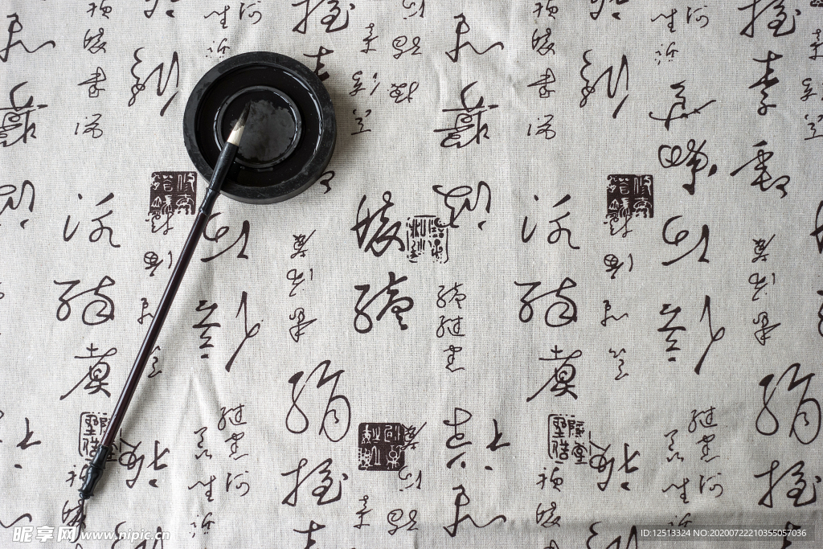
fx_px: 1120
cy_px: 274
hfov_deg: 40.3
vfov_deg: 27.5
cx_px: 412
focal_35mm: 49
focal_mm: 18.1
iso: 200
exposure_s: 1/125
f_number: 3.2
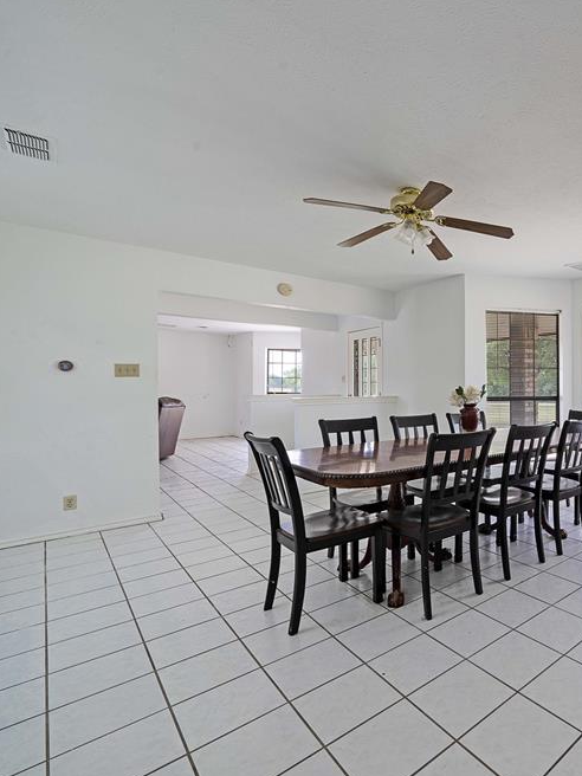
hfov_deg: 60.8
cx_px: 522
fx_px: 404
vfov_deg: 87.8
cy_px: 390
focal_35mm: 18
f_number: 11
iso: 100
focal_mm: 12
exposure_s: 1/25
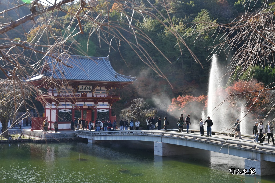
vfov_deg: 26.8
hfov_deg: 39.4
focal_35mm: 50
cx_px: 138
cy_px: 92
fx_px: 384
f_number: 8
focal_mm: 50.3
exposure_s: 1/800
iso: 1000
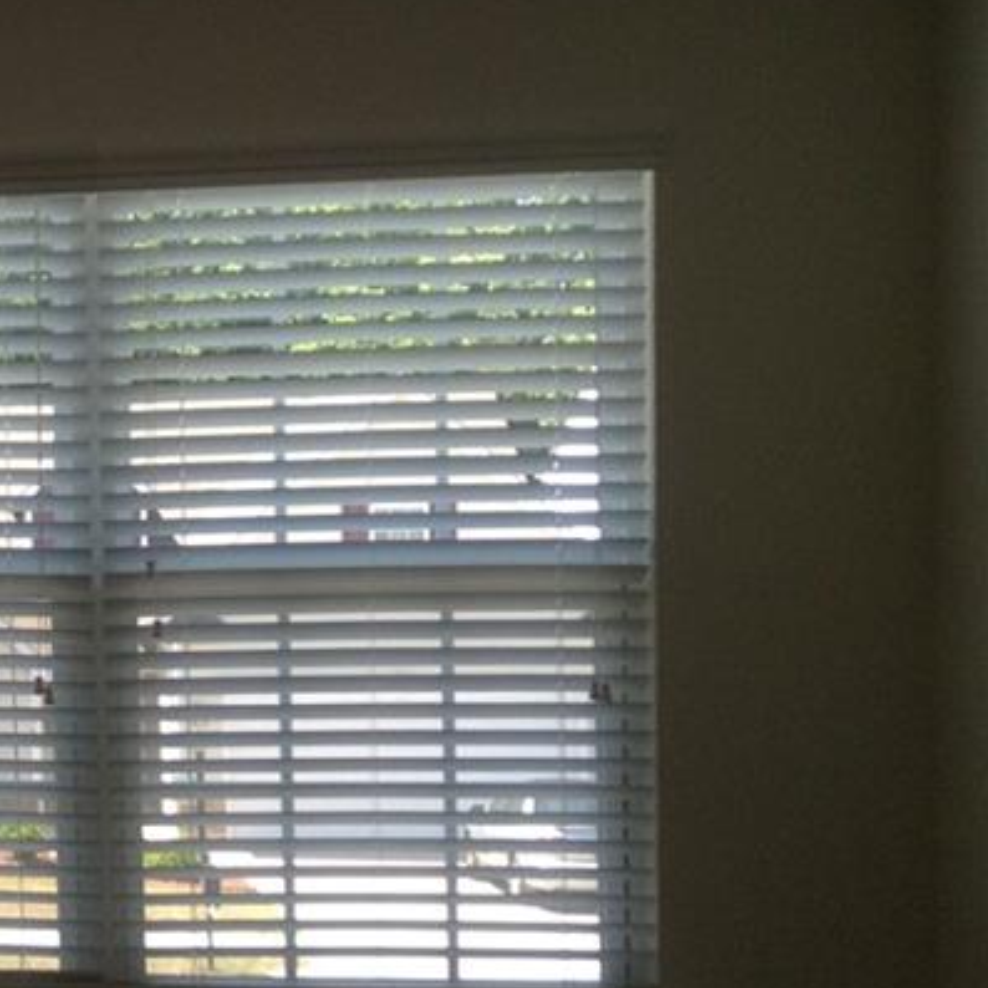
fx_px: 2422
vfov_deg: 23.0
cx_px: -281
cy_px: 560
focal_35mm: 75
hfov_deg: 21.0
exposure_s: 1/120
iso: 32
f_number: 2.4
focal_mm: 3.3
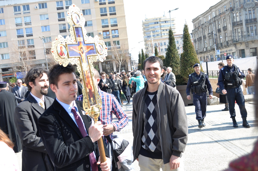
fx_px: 311
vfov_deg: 30.8
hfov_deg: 45.0
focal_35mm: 44
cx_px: 129
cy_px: 86
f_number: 8
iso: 250
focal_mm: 29
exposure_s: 1/250
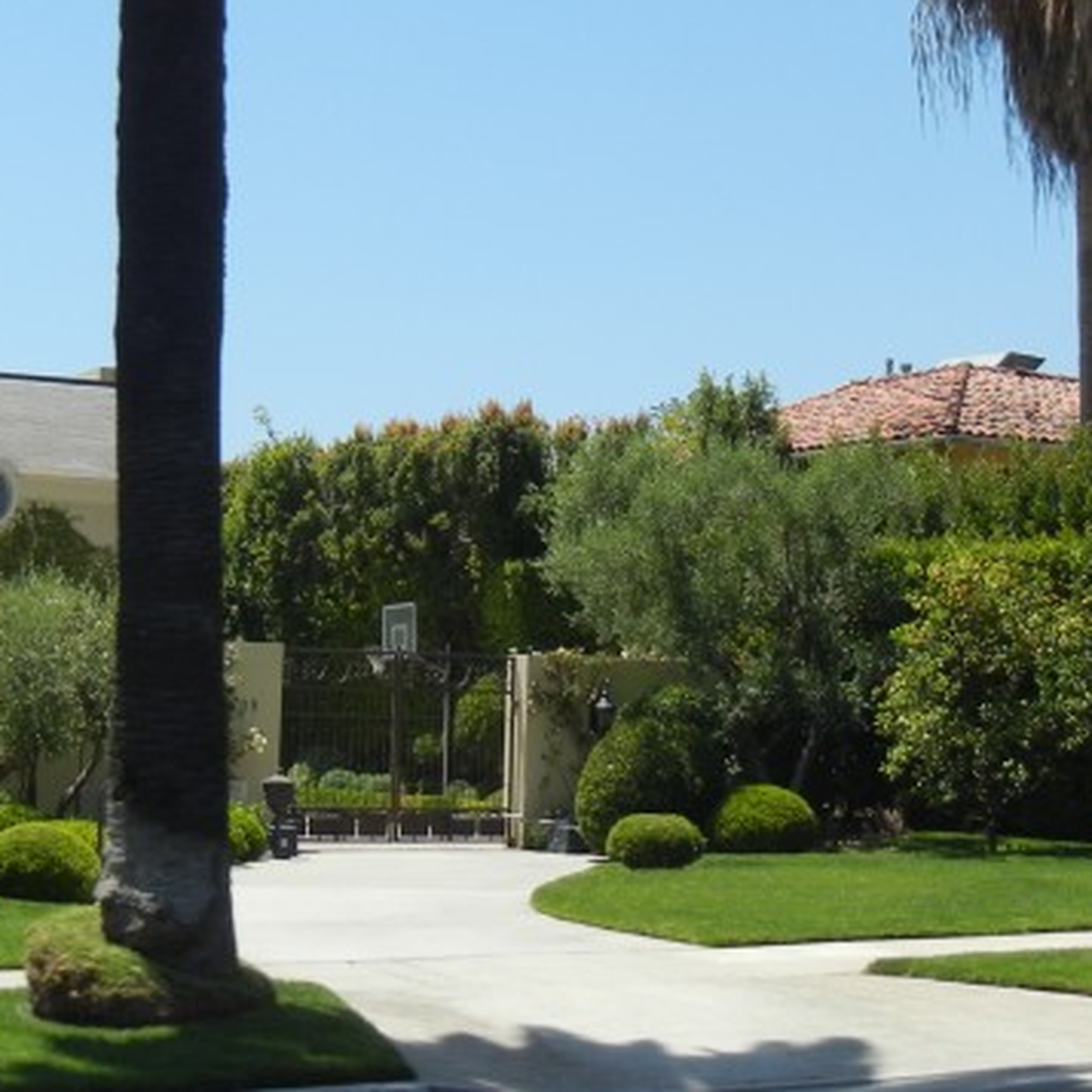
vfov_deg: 22.7
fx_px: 2712
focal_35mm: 76
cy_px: 459
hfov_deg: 22.8
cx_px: 492
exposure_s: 1/345
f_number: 7
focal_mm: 5.4
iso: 160
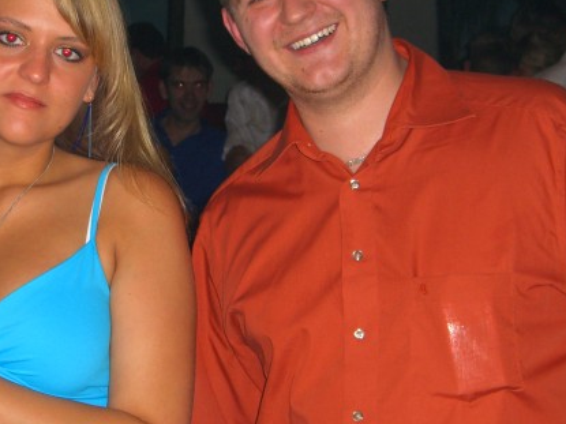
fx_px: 1798
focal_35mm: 110
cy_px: 244
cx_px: 185
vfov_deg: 13.4
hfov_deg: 17.8
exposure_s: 1/60
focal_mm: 11.8
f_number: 3.6
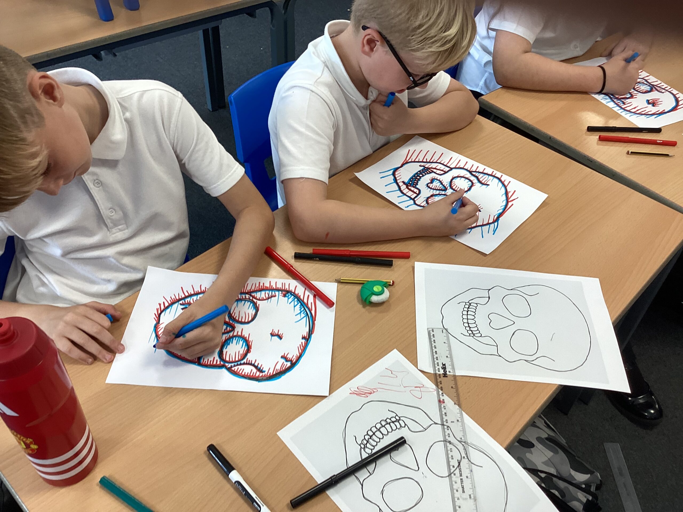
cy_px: 256
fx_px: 612
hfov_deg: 58.4
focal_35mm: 31
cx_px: 342
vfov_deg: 45.4
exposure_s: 1/50
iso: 64
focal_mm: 3.3
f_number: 2.4
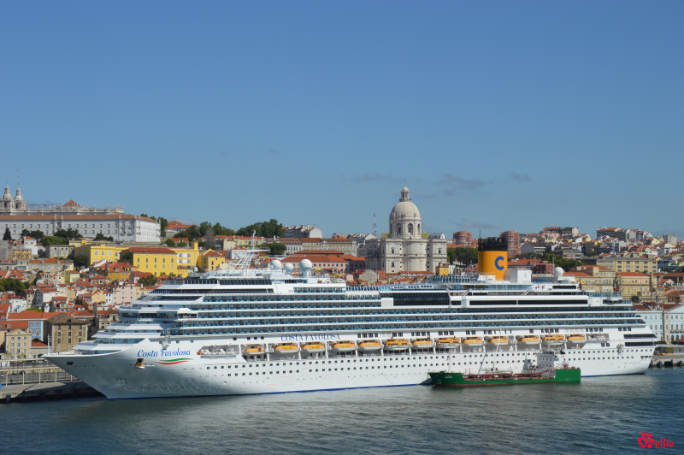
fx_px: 1367
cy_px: 228
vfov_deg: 18.9
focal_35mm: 72
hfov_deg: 28.1
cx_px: 342
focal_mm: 48
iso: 100
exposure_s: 1/400
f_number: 10
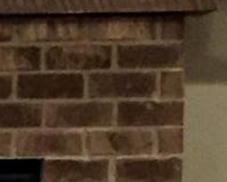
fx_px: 1889
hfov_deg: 6.8
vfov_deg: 5.3
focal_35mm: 281
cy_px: 485
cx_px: -128
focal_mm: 4.15
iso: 320
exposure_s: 1/15
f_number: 2.2
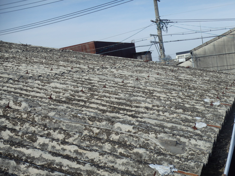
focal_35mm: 46
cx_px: 118
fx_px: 312
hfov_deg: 41.2
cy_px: 88
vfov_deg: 31.5
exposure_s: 1/800
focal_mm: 8.3
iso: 125
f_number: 4.9
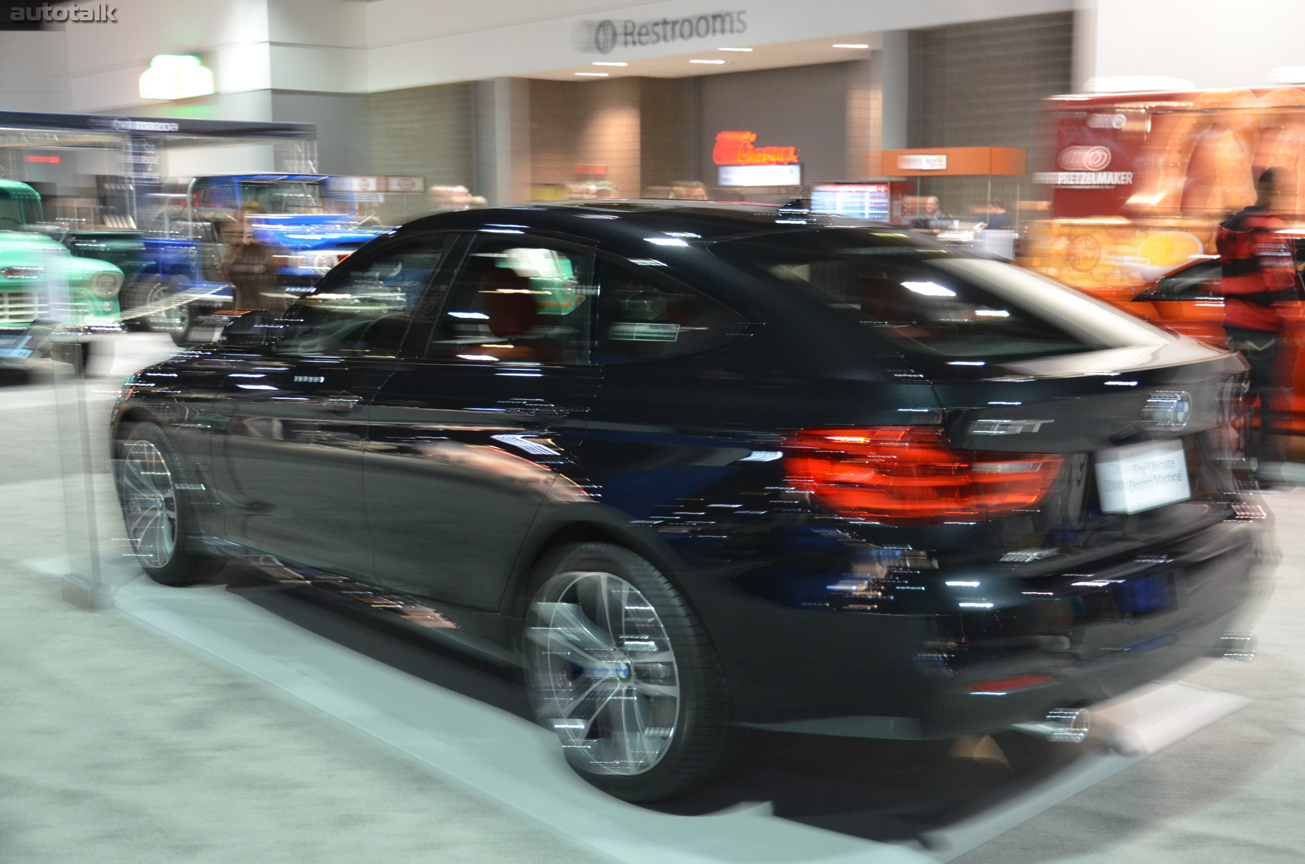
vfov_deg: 34.1
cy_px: 432
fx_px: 1411
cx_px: 652
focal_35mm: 39
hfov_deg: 49.6
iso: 1600
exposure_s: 1/15
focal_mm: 26
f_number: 3.8
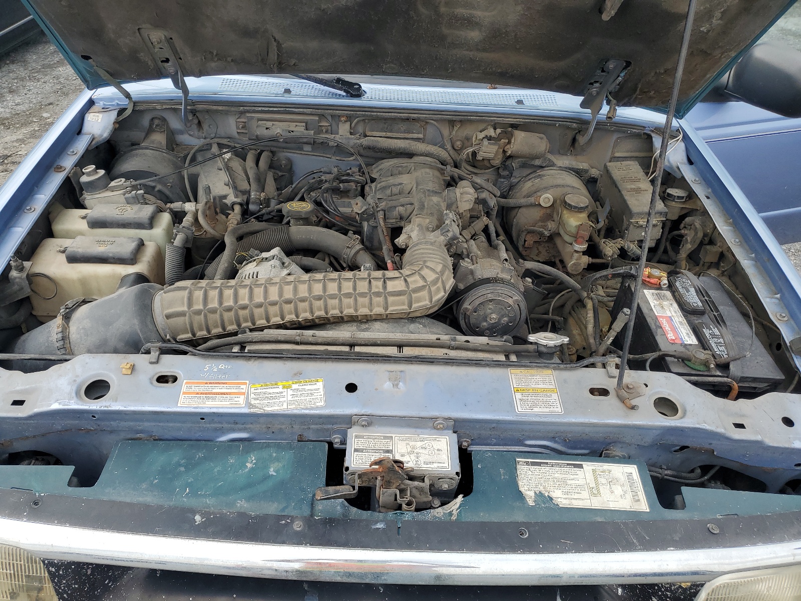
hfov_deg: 67.3
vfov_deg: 53.1
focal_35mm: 26
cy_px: 300
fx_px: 602
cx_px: 400
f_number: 1.5
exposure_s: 1/1000
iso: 50
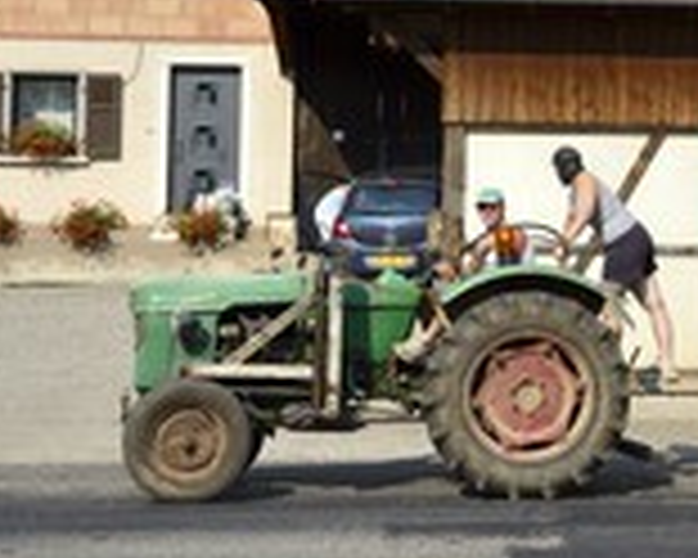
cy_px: 86
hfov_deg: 16.6
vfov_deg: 13.7
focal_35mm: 112
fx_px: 2314
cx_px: 766
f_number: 10
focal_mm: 44
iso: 200
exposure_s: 1/320
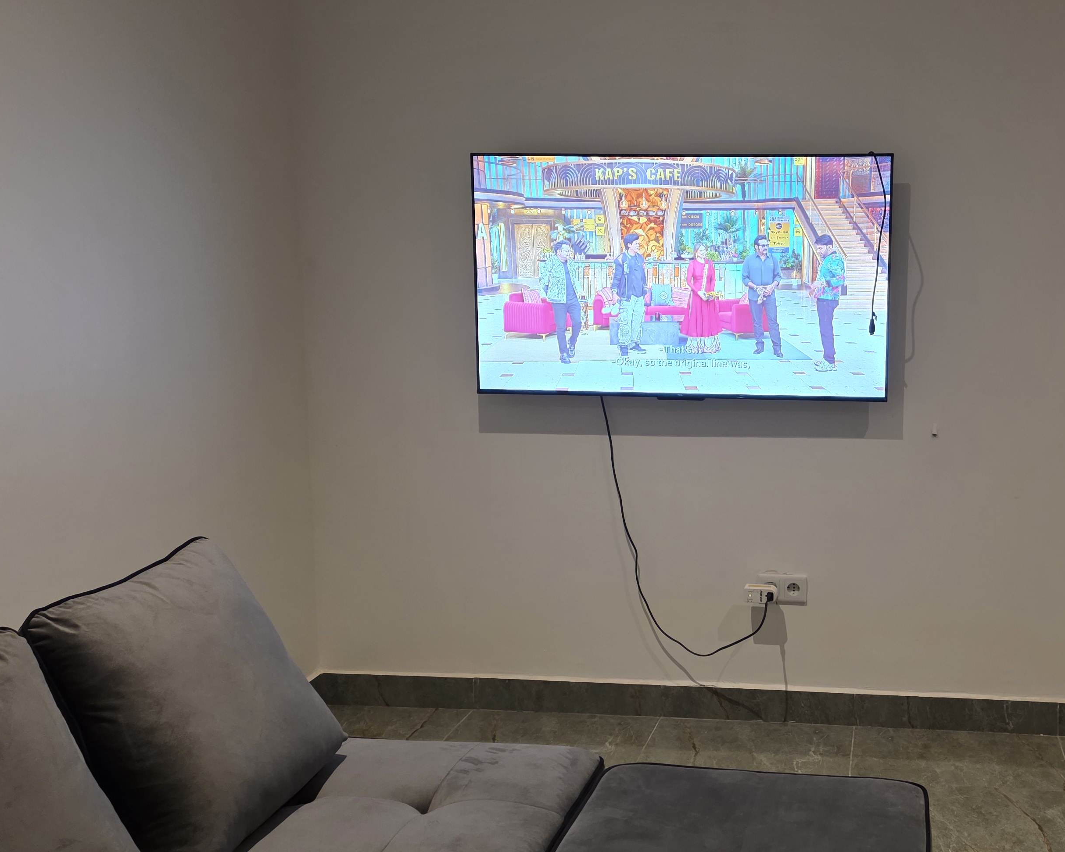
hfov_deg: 47.6
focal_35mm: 37
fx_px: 1166
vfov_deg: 40.1
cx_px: 775
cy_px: 412
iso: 400
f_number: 1.7
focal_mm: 6.3
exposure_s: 1/50
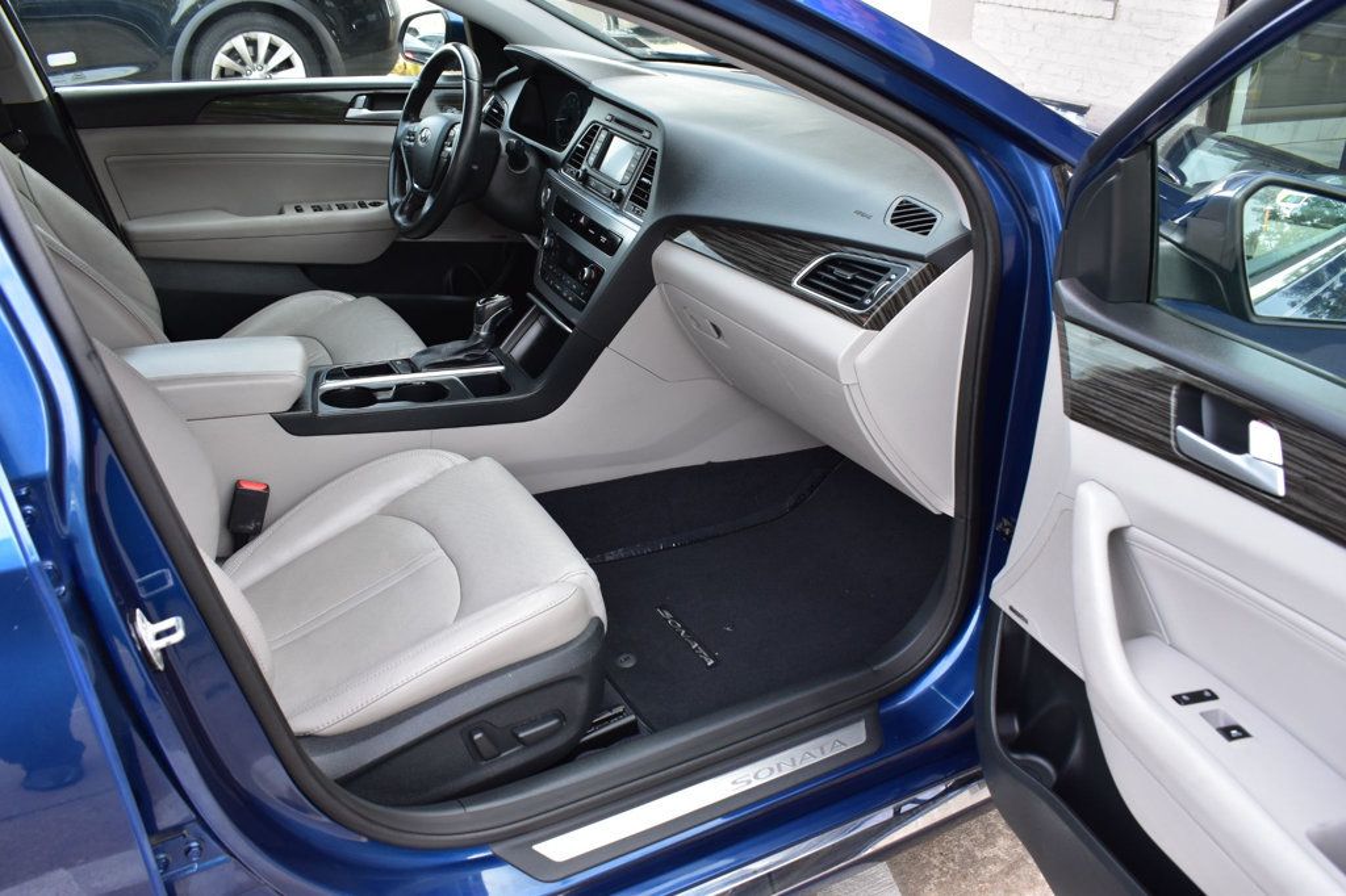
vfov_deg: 43.6
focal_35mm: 30
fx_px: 1121
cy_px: 448
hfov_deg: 61.9
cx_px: 673
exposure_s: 1/60
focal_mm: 20
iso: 400
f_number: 8
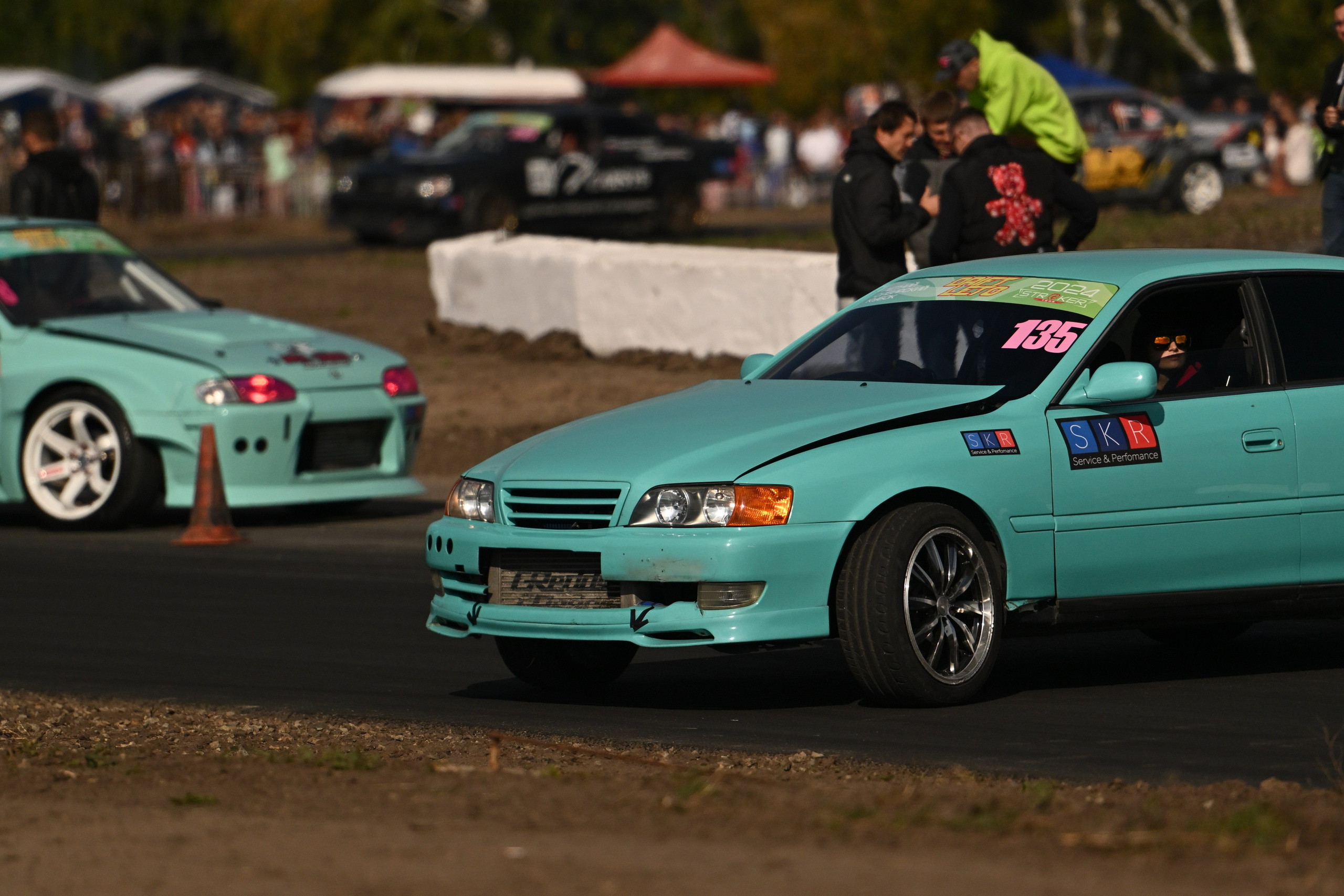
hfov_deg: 6.9
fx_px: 11198
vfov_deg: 4.6
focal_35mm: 300
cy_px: 448
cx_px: 672
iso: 500
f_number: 2.8
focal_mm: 200
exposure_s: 1/32000
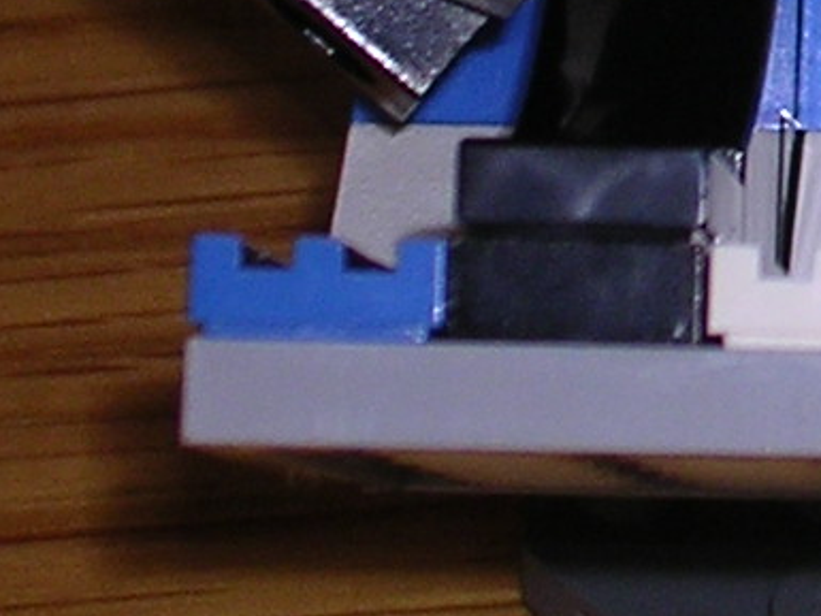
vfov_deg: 3.8
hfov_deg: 5.1
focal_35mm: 383
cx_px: 1552
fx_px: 9087
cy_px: -646
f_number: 3.7
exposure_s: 1/60.1
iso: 100
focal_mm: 10.9
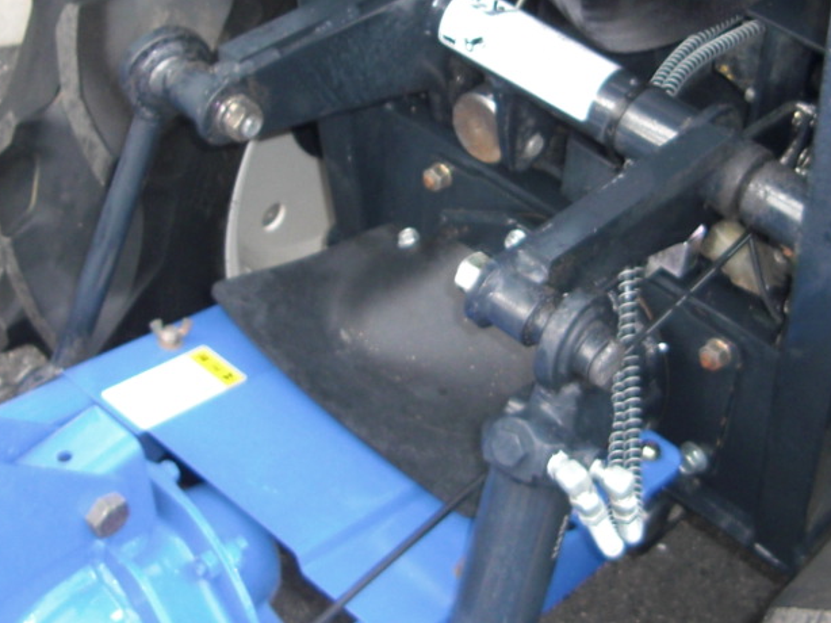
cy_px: 244
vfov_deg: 20.1
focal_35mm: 73
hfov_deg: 26.6
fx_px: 1752
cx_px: 499
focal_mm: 4.9
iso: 100
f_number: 2.6
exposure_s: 1/100
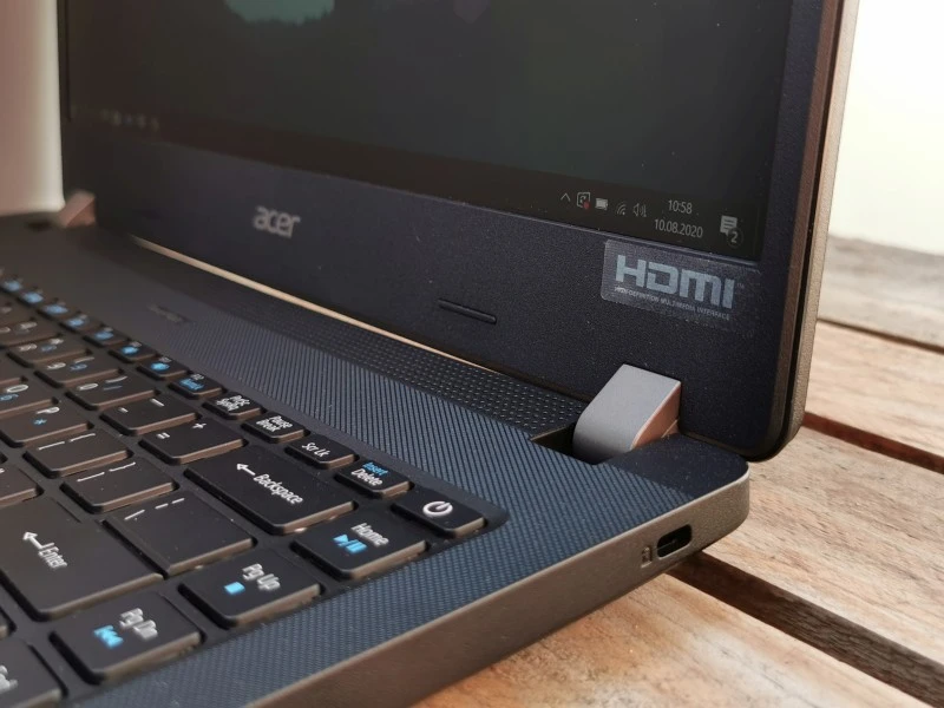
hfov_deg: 46.8
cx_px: 472
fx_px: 1091
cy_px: 354
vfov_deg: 36.0
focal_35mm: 40
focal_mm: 5.56
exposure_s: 1/162
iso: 50
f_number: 1.6
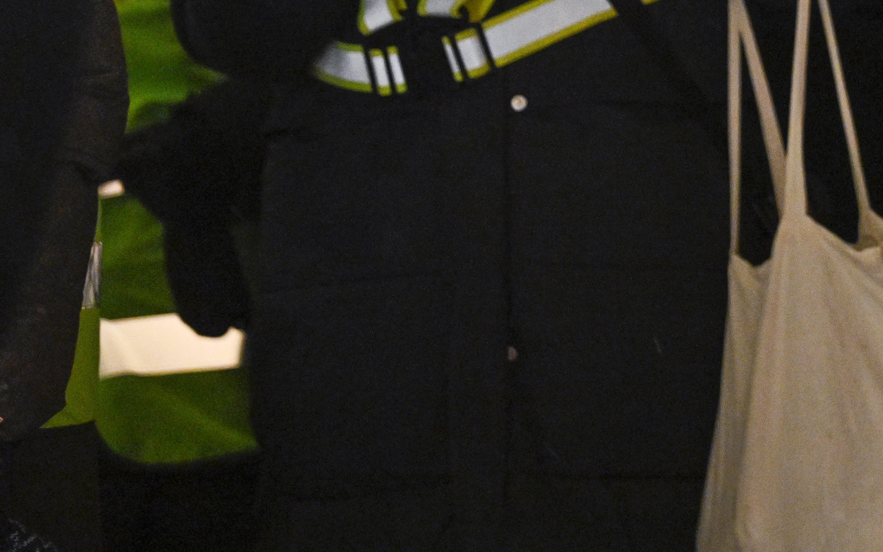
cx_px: 1096
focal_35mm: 291
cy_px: -150
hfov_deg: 7.2
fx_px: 7003
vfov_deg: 4.5
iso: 4000
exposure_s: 1/100
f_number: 2.8
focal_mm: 110
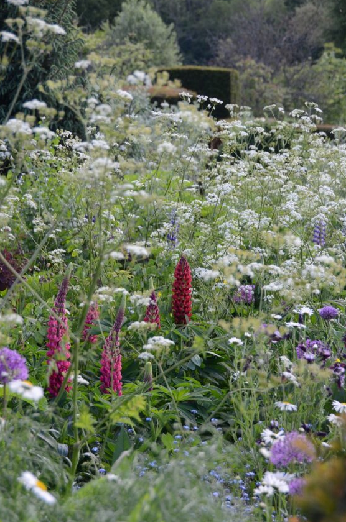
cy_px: 309
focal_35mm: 101
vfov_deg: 20.3
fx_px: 1458
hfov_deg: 13.5
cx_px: 195
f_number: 4.8
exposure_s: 1/500
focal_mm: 55
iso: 400
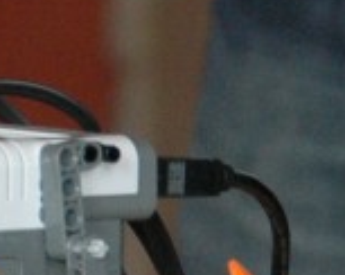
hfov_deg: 1.8
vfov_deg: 1.5
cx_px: -405
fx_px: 10725
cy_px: 183
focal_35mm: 1052
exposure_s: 1/60
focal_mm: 95
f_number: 5.6
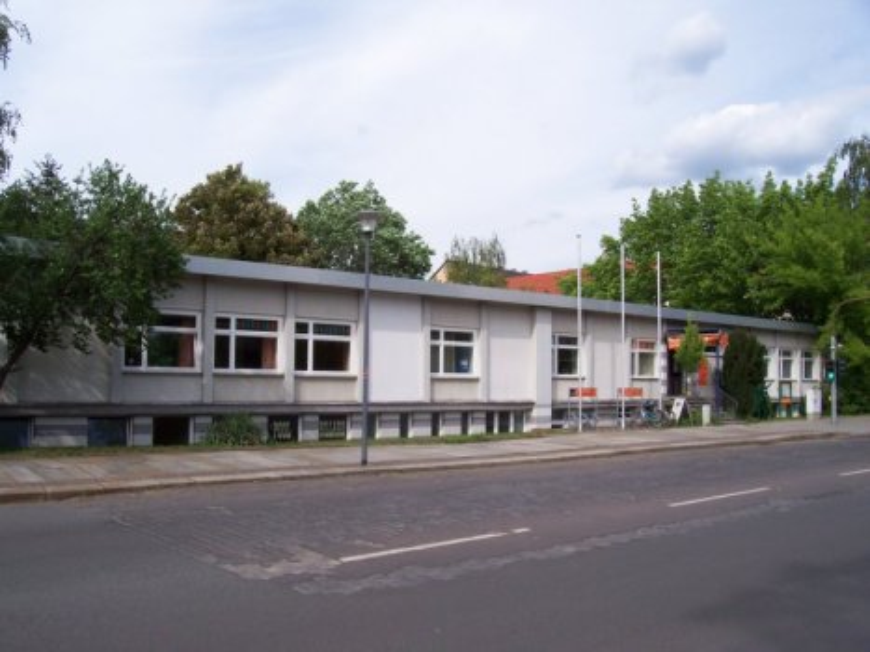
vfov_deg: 41.8
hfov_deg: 54.0
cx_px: 435
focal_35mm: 34
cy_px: 326
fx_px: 854
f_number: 5.1
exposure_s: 1/397
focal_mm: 5.6
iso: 80
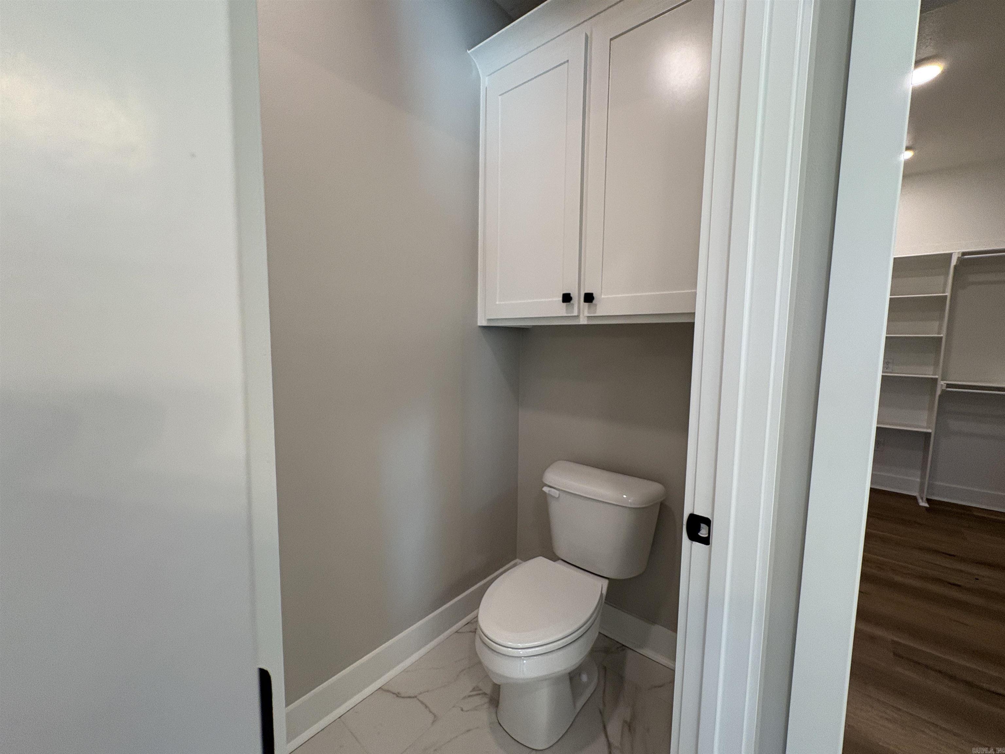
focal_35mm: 14
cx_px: 502
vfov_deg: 85.7
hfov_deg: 102.1
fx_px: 406
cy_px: 377
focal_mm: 2.22
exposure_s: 1/120
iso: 160
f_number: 2.2
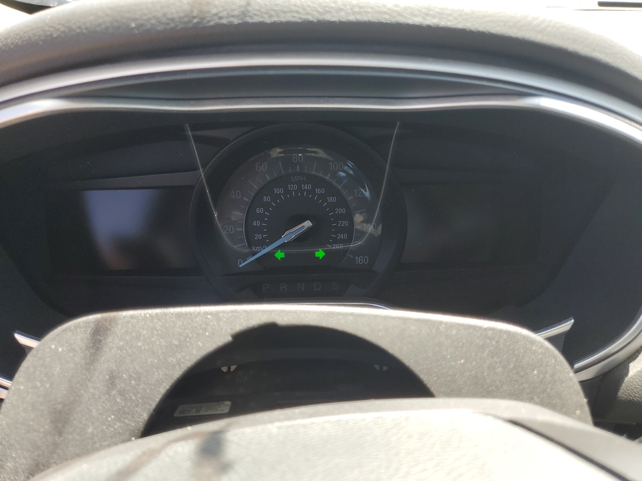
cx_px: 321
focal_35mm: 26
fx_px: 482
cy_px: 240
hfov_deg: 67.3
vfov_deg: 53.1
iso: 50
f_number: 1.5
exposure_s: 1/217
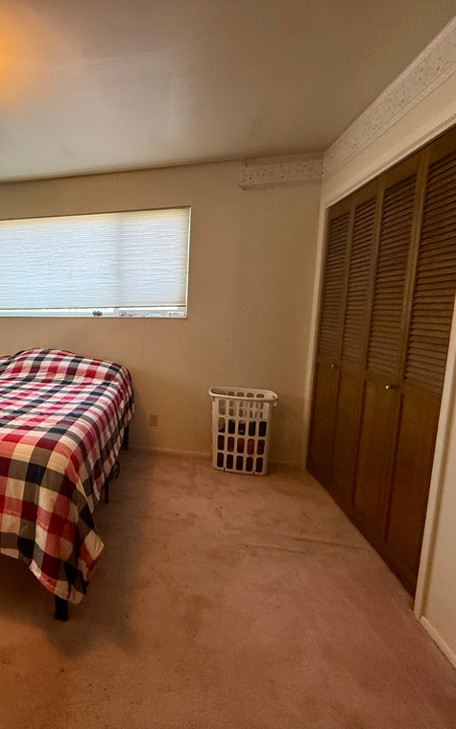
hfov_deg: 53.4
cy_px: 362
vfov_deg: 85.1
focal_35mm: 20
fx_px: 398
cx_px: 60
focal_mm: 2.22
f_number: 2.2
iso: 320
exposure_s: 1/120
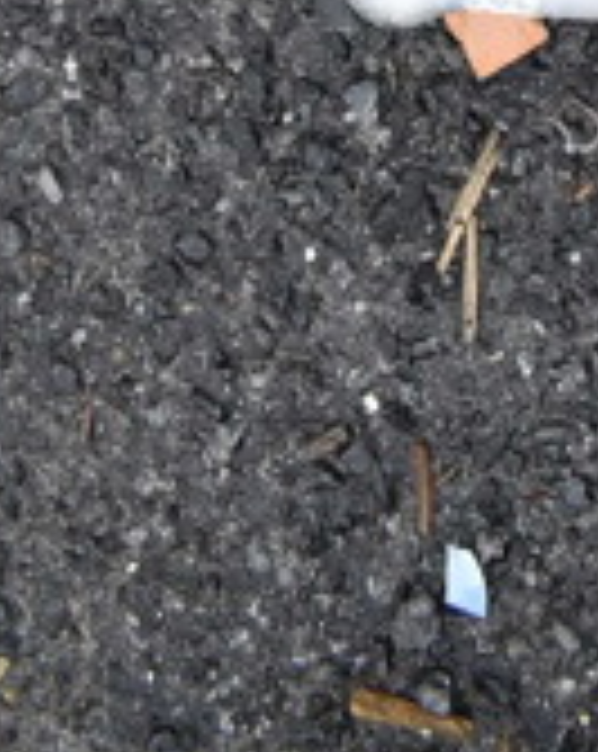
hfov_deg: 11.0
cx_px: 585
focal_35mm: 139
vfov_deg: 11.1
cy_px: -1182
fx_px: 3084
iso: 200
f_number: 6.3
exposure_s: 1/200
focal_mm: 18
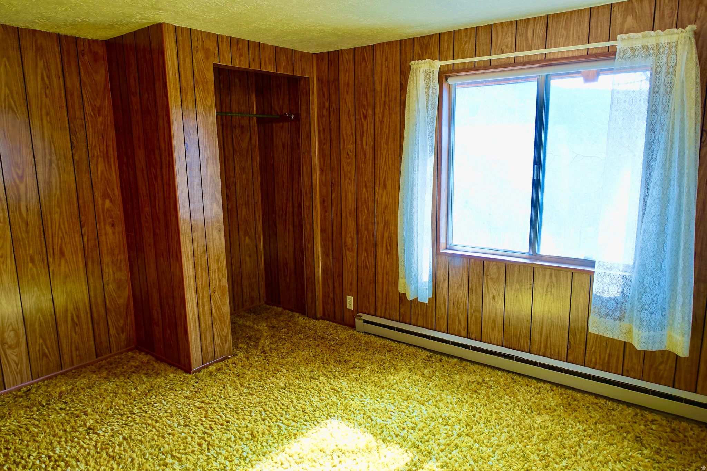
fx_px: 471
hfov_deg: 73.7
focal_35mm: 24
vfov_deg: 53.1
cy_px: 236
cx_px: 354
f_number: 2.8
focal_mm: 8.8
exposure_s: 1/40
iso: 125
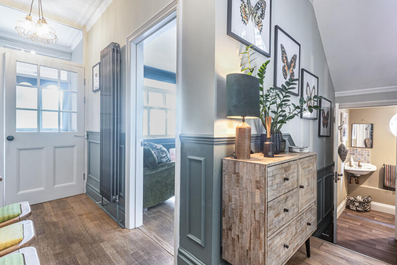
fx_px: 199
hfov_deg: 89.9
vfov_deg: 67.5
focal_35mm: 18
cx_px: 207
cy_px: 129
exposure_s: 3
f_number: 16
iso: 200
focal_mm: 15
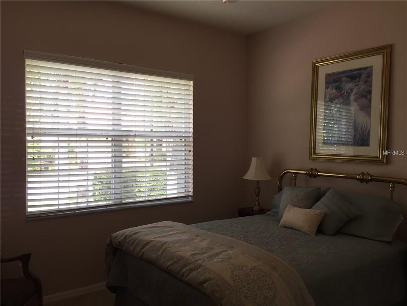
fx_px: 341
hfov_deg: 61.7
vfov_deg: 48.2
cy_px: 153
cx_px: 204
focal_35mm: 29
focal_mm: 4.15
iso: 50
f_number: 2.2
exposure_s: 1/120
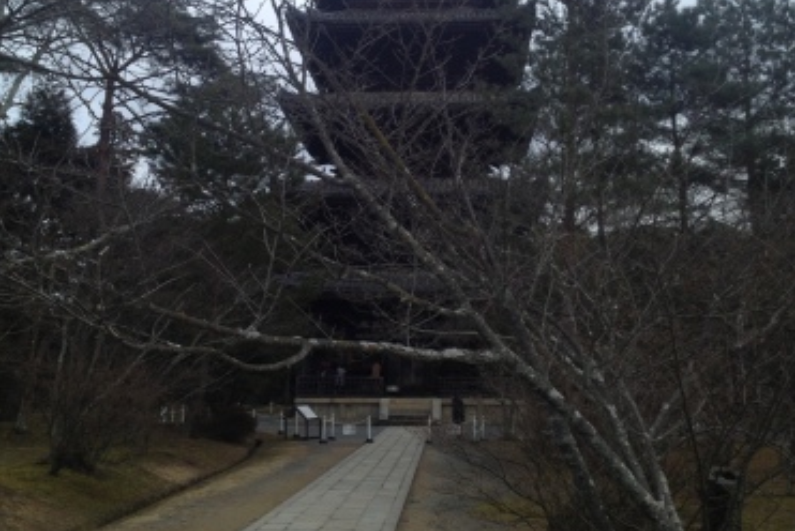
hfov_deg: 40.3
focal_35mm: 49
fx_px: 1083
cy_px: 195
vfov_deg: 27.5
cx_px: 400
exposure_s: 1/905
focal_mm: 4.28
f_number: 2.4
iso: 50
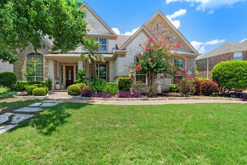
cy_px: 89
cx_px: 105
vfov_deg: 67.3
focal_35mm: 18
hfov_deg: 89.4
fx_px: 123
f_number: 11
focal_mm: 10
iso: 250
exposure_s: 1/80
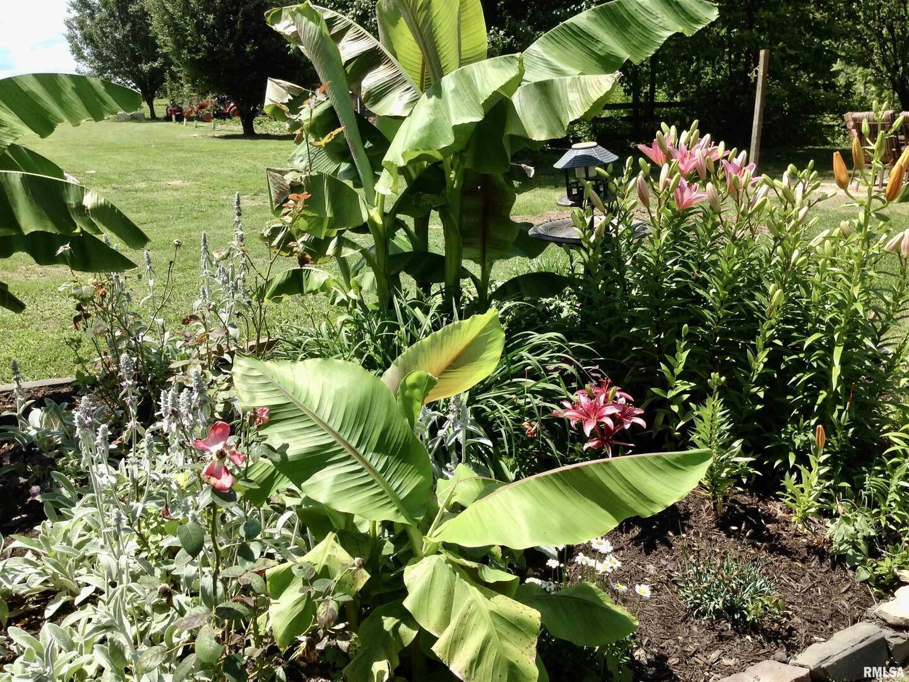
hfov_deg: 55.4
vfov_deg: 42.9
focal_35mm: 33
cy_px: 341
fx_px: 867
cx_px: 454
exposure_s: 1/847
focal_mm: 4.12
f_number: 2.4
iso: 50
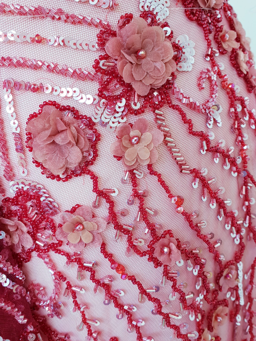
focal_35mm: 26
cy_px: 170
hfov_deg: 53.1
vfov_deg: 67.3
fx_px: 256
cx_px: 128
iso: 80
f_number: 2.4
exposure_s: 1/100
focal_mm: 4.3
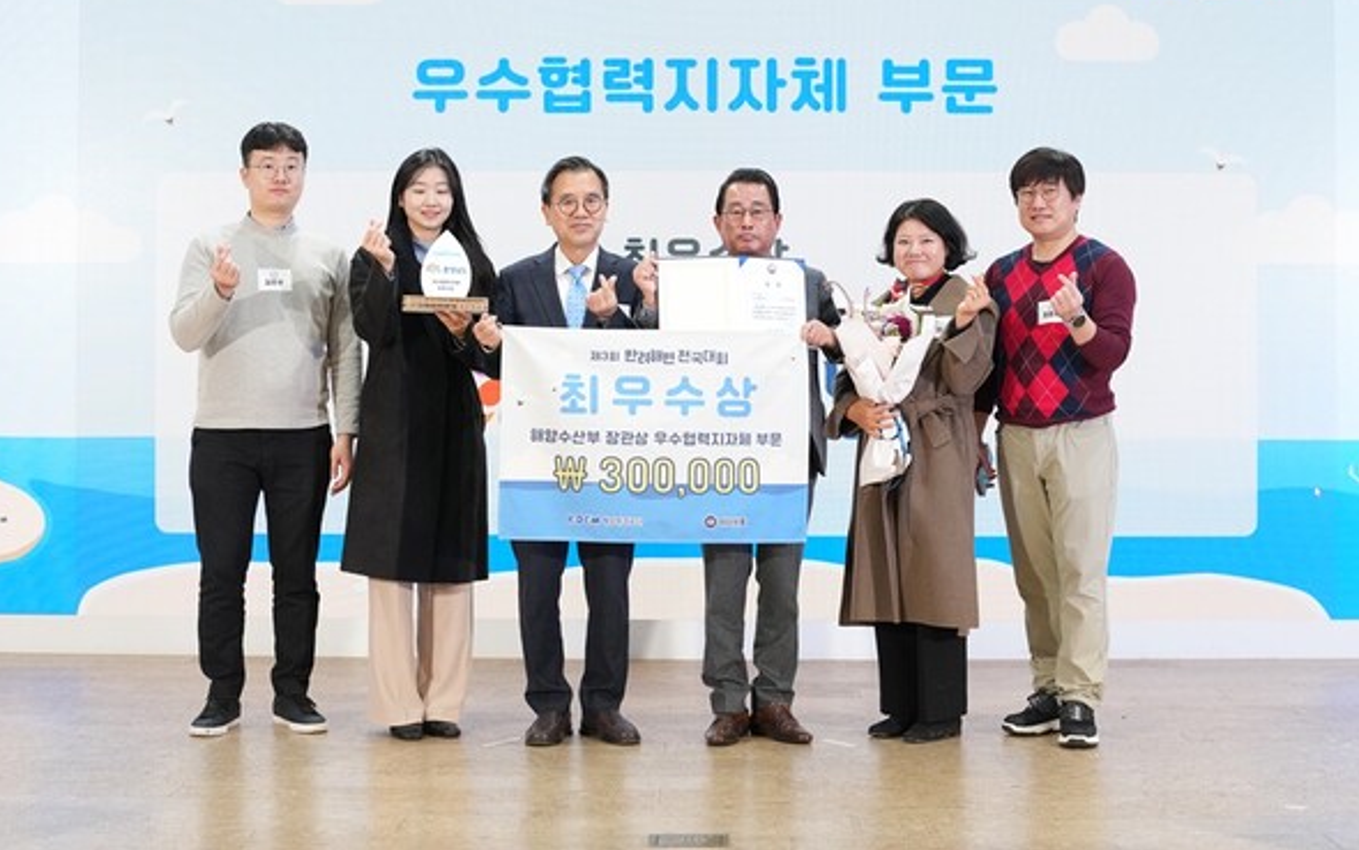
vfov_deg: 22.8
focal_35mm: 57
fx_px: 2112
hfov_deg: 35.7
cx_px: 670
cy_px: 392
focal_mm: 55
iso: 1000
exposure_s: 1/200
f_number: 4
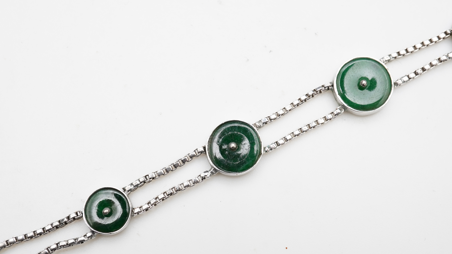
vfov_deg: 24.9
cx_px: 226
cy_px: 145
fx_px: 575
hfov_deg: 42.9
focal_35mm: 48
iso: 640
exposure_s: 1/160
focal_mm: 30
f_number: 16
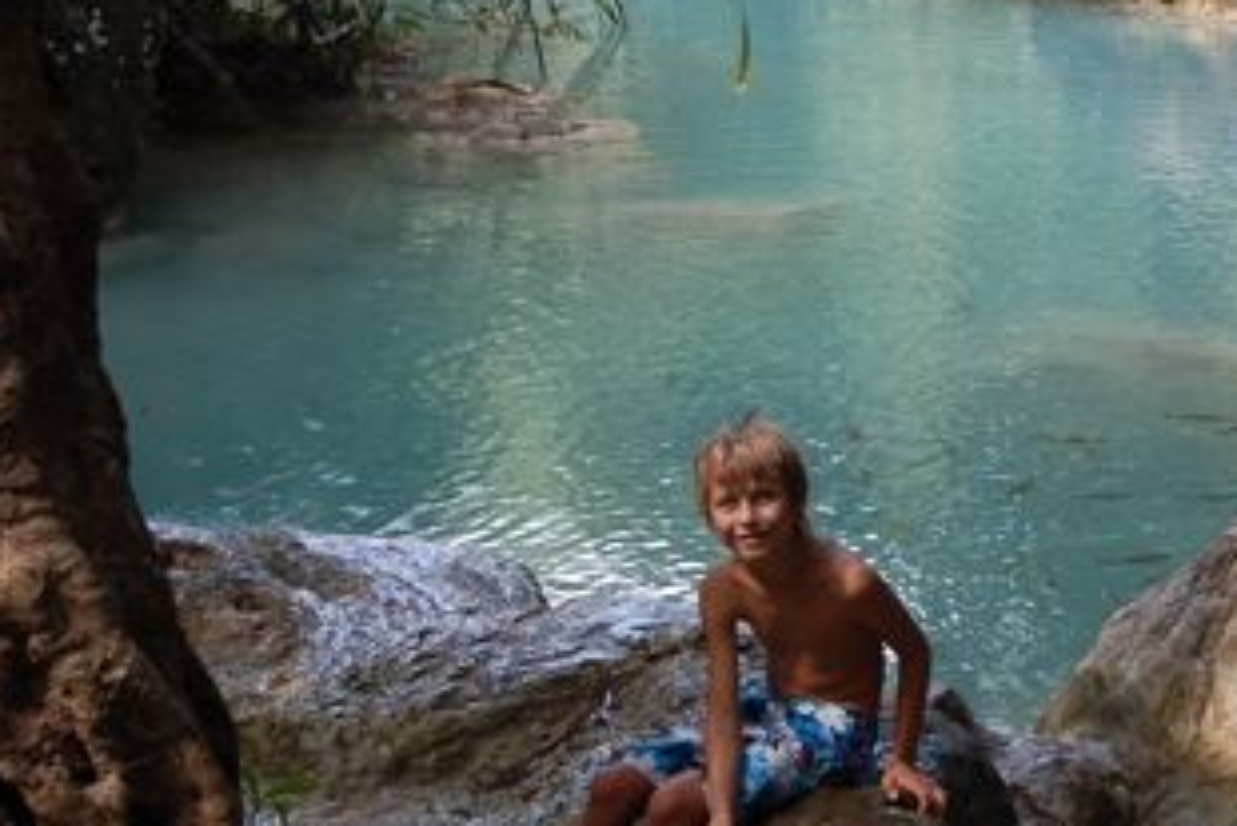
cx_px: 858
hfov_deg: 17.4
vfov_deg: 11.7
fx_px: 4022
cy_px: 243
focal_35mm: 117
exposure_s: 1/80
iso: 200
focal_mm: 44
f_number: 4.8
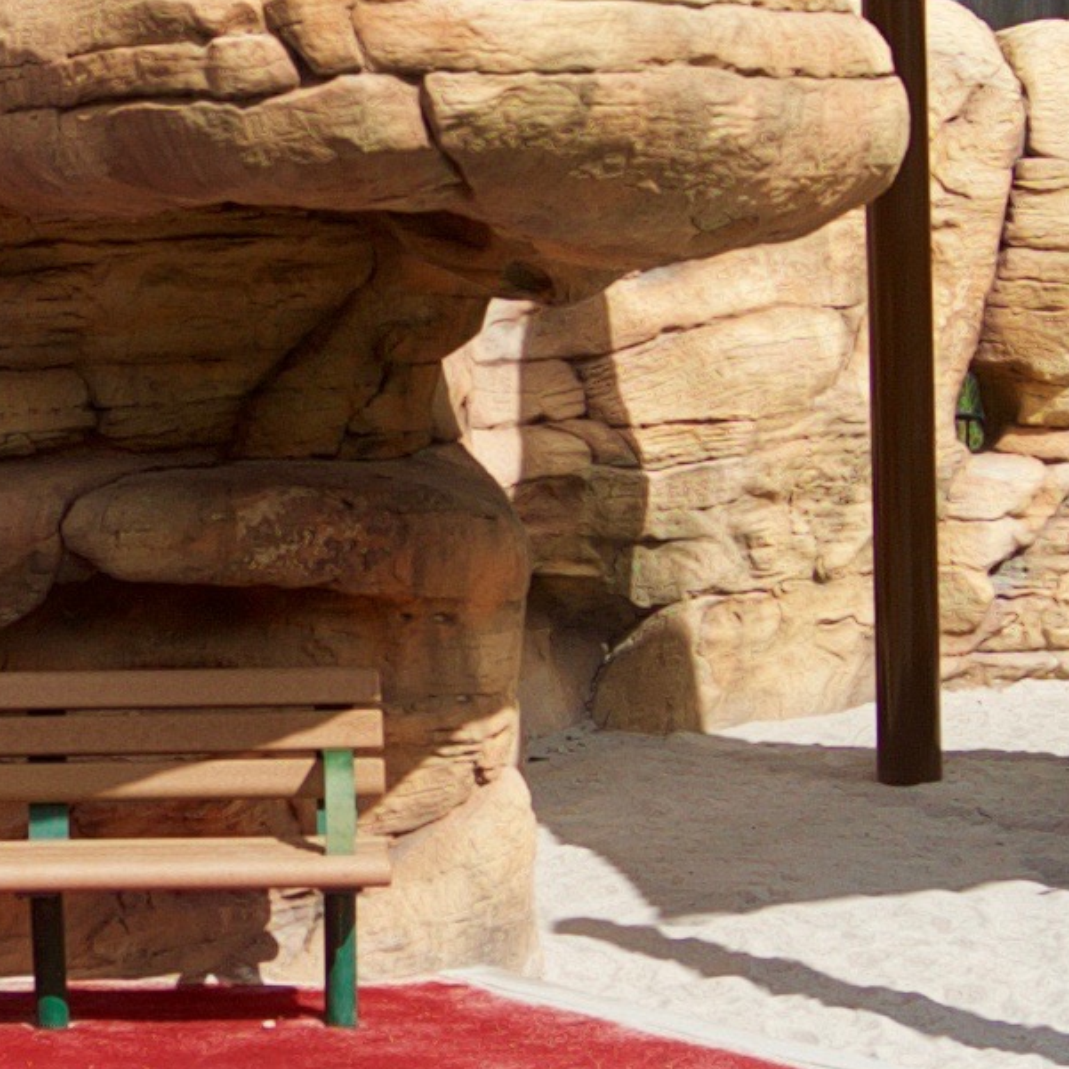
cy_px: 409
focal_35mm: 96
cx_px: 34
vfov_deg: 18.1
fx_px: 3354
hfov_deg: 17.7
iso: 100
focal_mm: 16
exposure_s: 1/1250
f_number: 5
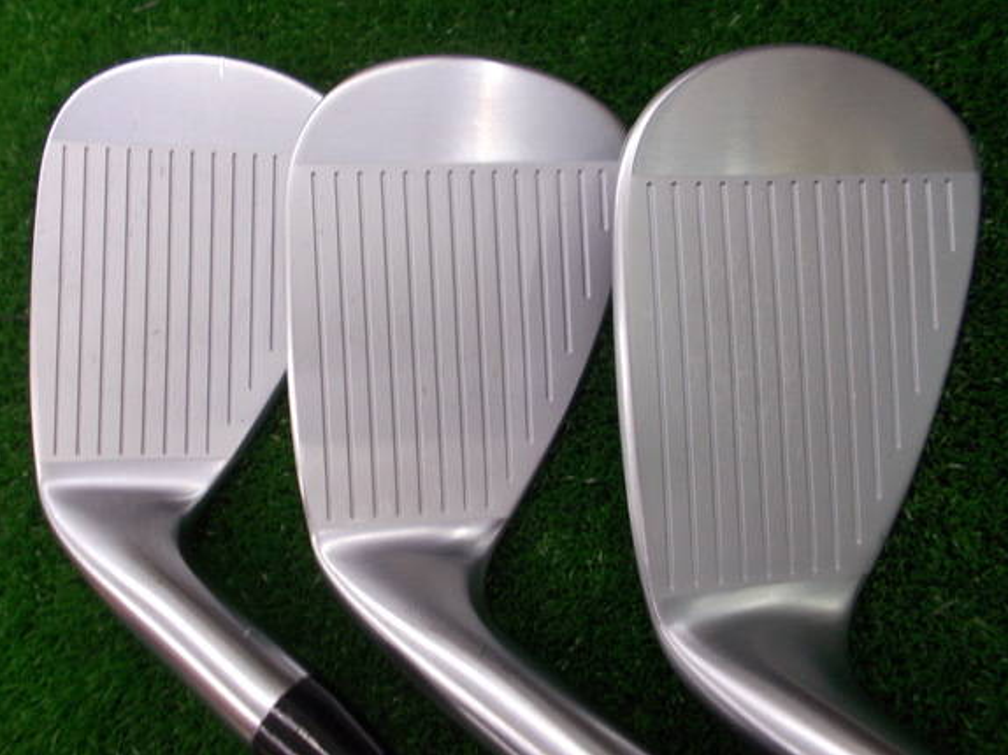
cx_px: 492
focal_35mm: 29
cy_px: 349
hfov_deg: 61.7
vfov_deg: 48.2
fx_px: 844
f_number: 3.2
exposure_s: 1/25
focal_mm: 4.6
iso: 125
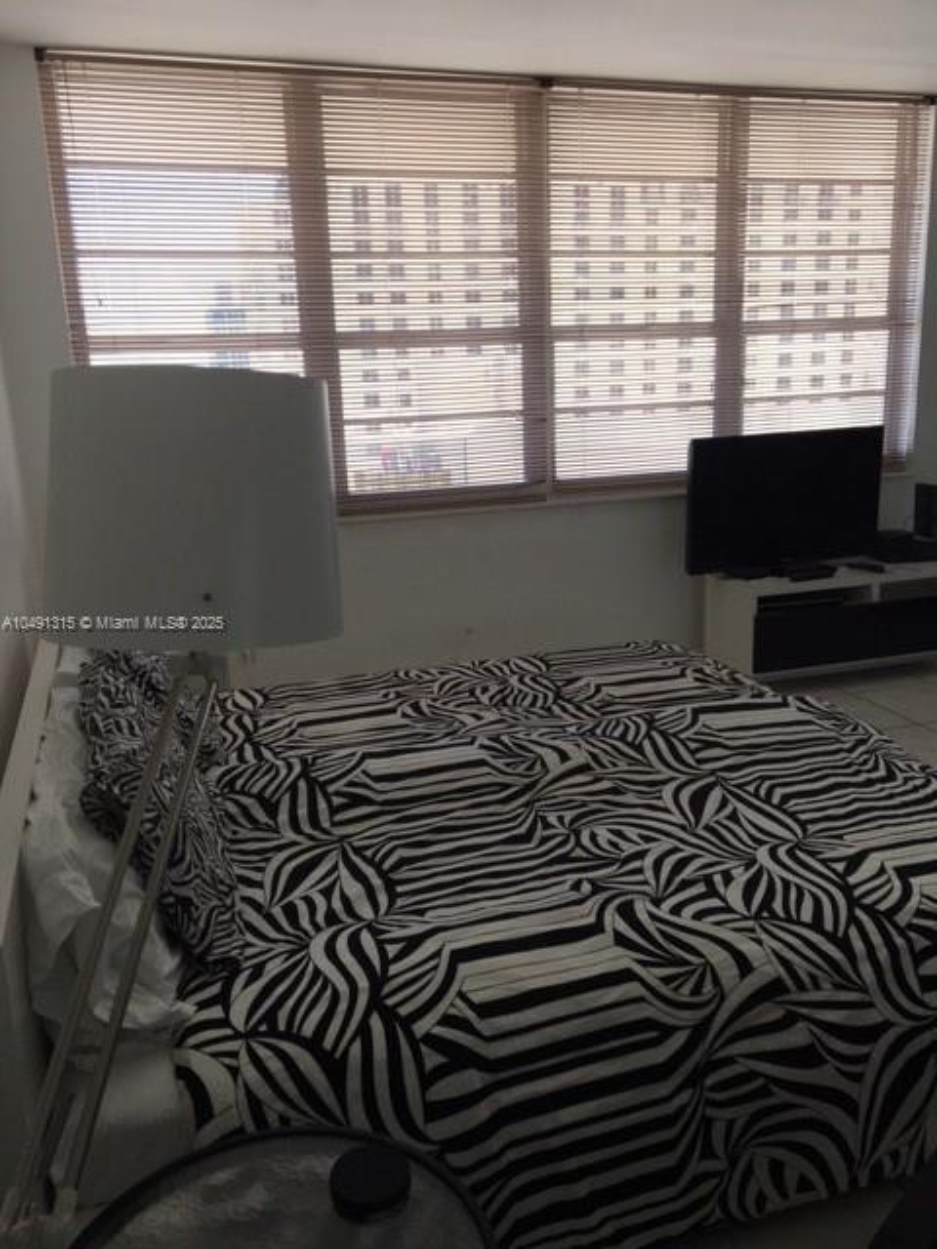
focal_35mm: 29
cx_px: 468
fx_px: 1047
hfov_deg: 48.2
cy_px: 624
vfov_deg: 61.7
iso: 32
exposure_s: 1/120
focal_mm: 4.15
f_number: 2.2
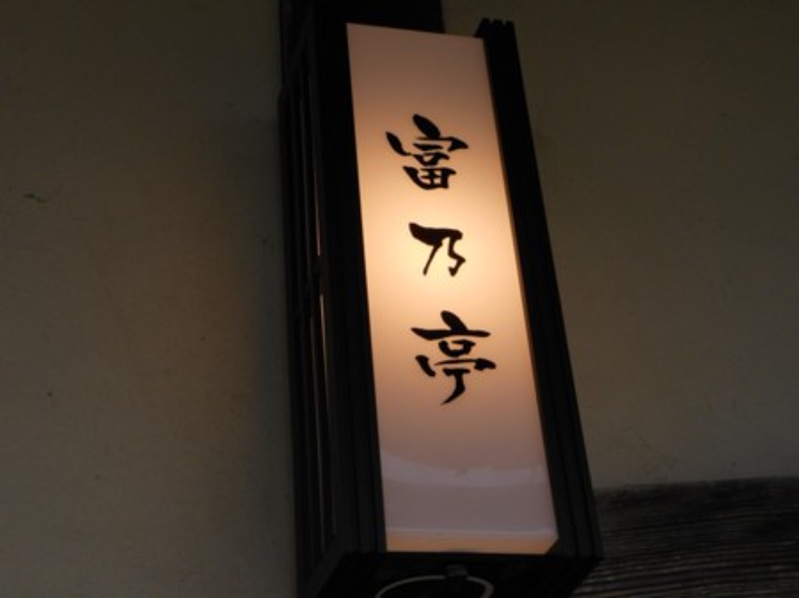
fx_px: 1153
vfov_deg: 29.1
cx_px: 400
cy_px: 299
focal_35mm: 50
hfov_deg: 38.2
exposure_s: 1/500
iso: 80
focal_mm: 8.9
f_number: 4
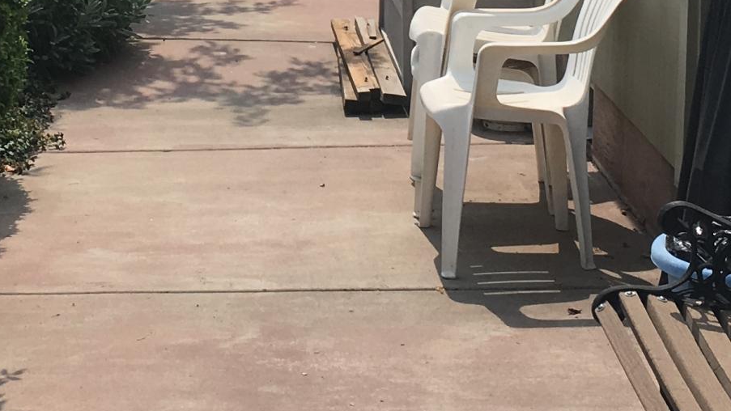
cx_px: 158
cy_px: -149
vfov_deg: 11.2
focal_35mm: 105
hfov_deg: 20.2
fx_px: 2035
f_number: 2.2
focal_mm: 4.15
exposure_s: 1/1538
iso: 25
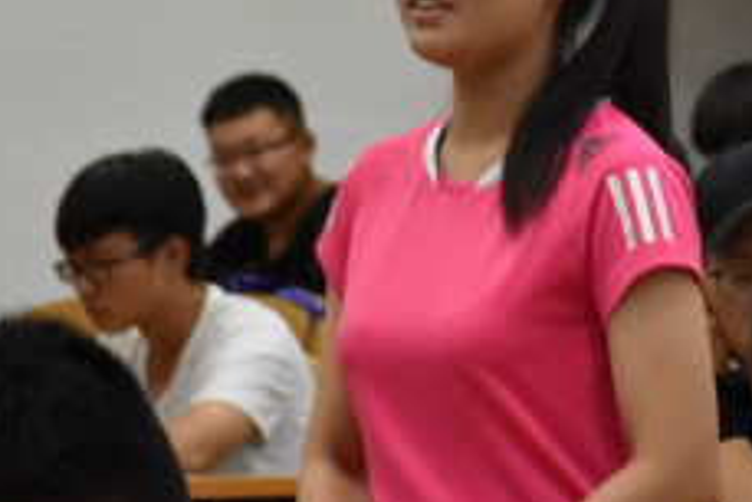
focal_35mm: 335
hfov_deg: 6.1
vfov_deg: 4.1
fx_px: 7002
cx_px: 453
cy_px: 66
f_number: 5.3
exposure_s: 1/60
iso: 1400
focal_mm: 80
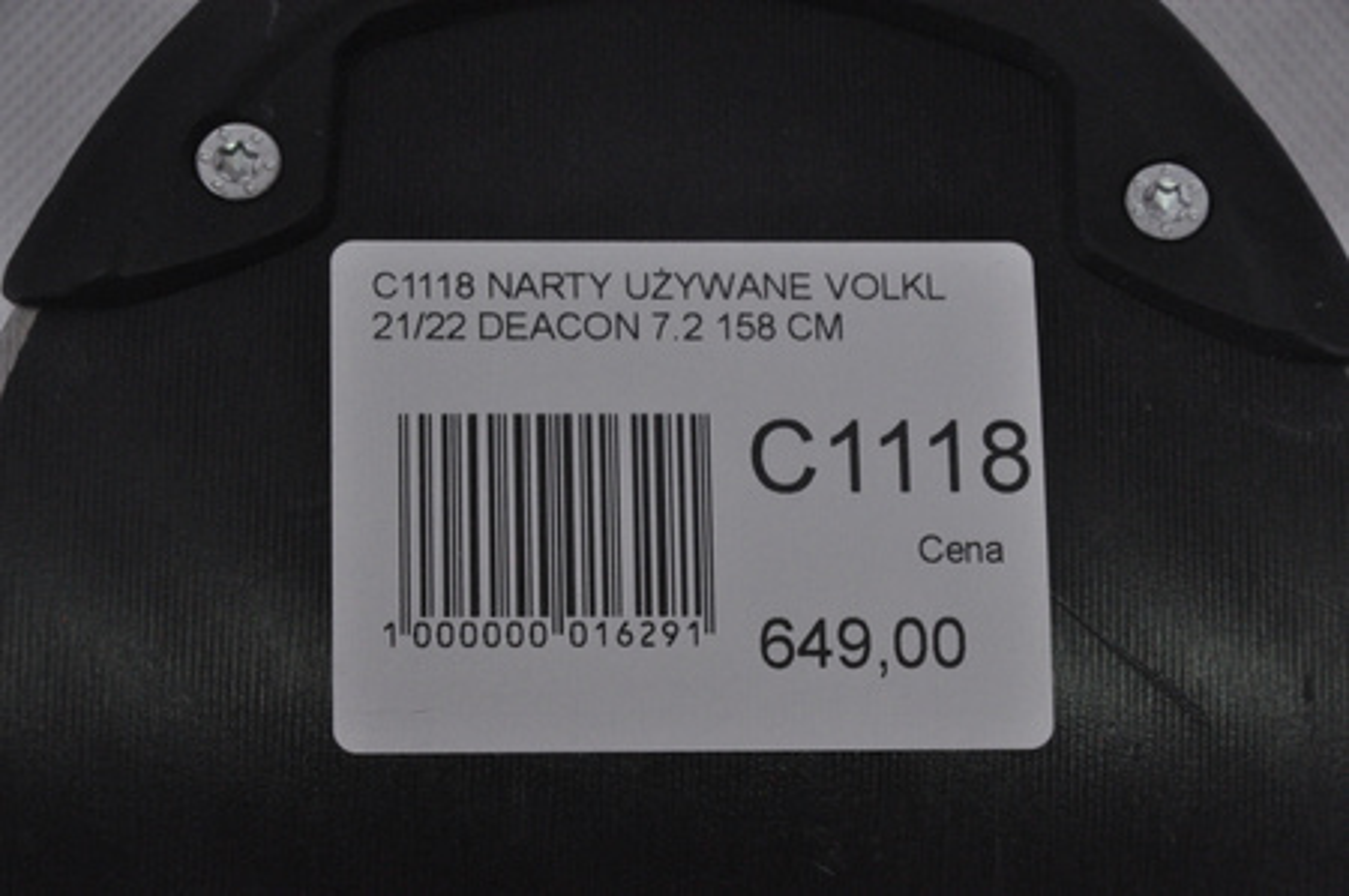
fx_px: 5895
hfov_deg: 13.1
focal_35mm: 158
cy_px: 448
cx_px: 674
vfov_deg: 8.7
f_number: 9.5
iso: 3200
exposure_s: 1/125
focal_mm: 105
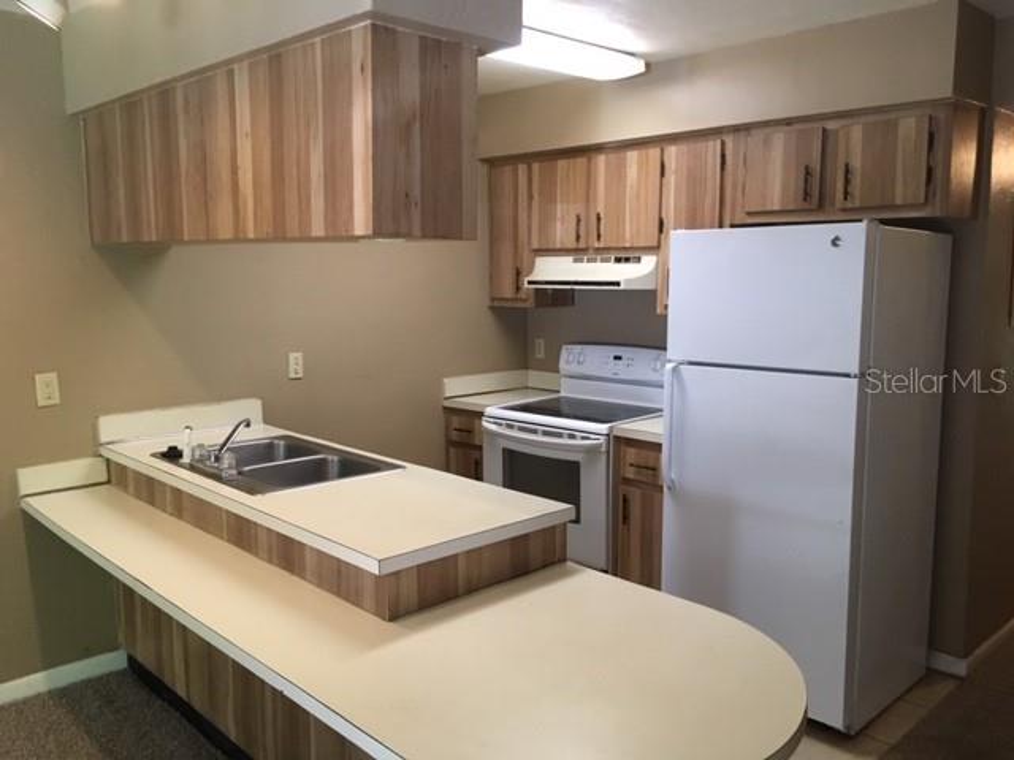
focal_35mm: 29
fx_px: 849
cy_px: 380
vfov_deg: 48.2
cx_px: 507
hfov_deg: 61.7
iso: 125
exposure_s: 1/30
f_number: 2.2
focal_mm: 4.15
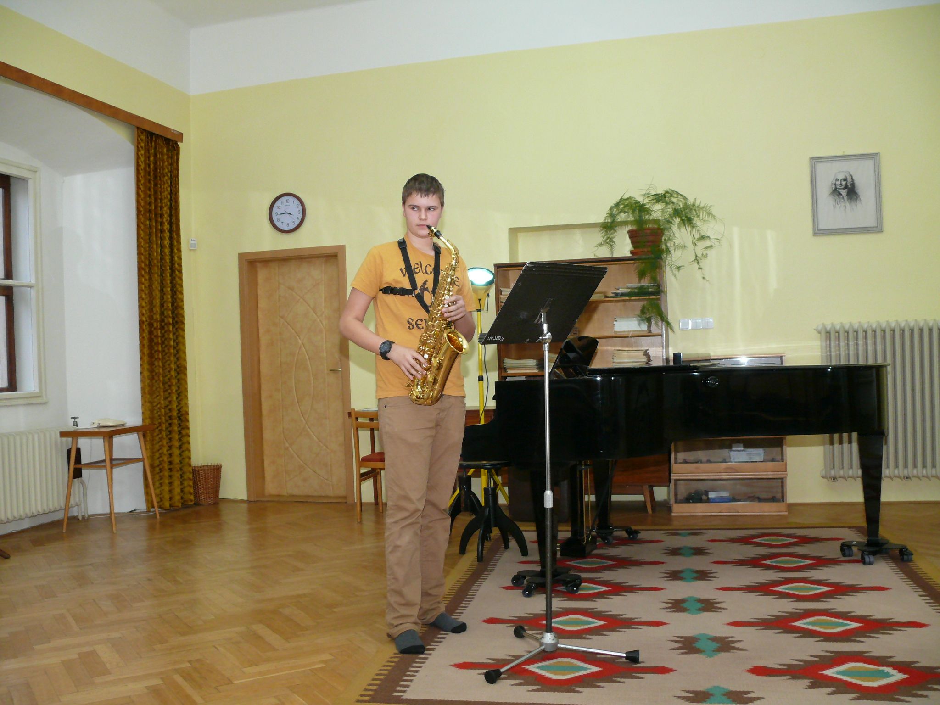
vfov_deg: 40.7
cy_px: 352
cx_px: 470
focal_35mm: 35
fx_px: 950
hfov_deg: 52.6
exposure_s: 1/30
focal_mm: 7.4
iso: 200
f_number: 2.8
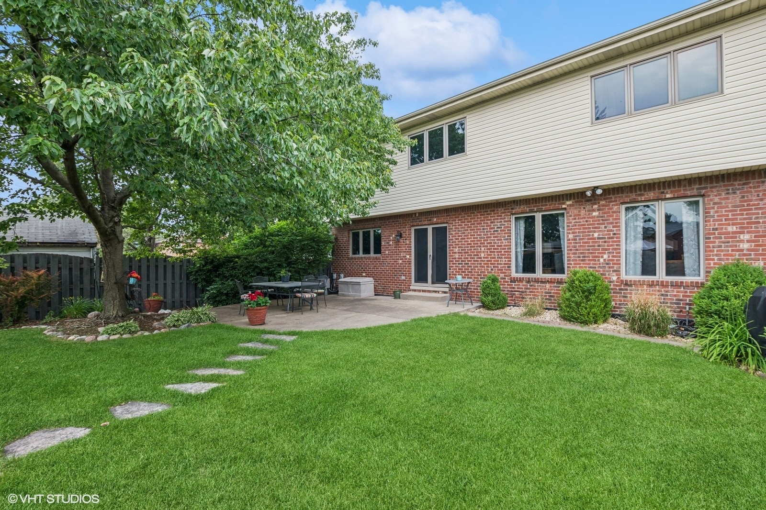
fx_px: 319
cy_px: 255
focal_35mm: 15
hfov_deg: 100.4
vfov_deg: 77.3
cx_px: 383
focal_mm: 10
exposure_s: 1/125
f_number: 7.1
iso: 250
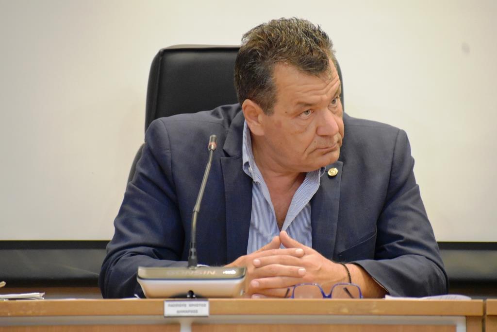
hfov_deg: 6.2
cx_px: 248
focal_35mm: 330
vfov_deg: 4.2
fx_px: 4556
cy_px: 166
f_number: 5.6
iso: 6400
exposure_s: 1/100
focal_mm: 220
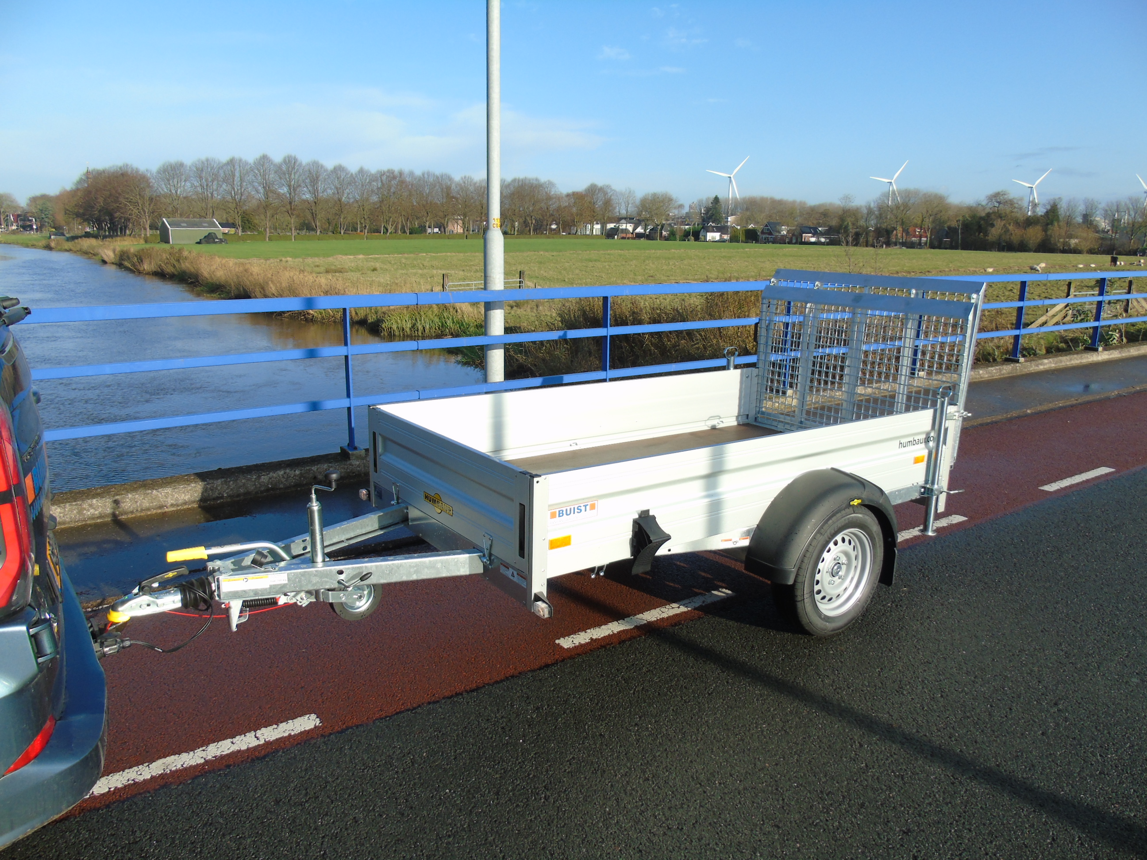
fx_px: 828
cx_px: 574
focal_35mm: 25
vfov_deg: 54.9
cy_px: 430
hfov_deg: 69.4
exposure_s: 1/640
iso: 80
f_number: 3.4
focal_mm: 4.4
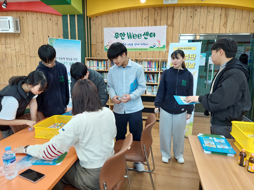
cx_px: 127
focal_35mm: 25
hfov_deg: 69.4
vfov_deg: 54.9
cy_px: 95
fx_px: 183
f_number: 1.8
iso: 100
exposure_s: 1/60
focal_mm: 5.23
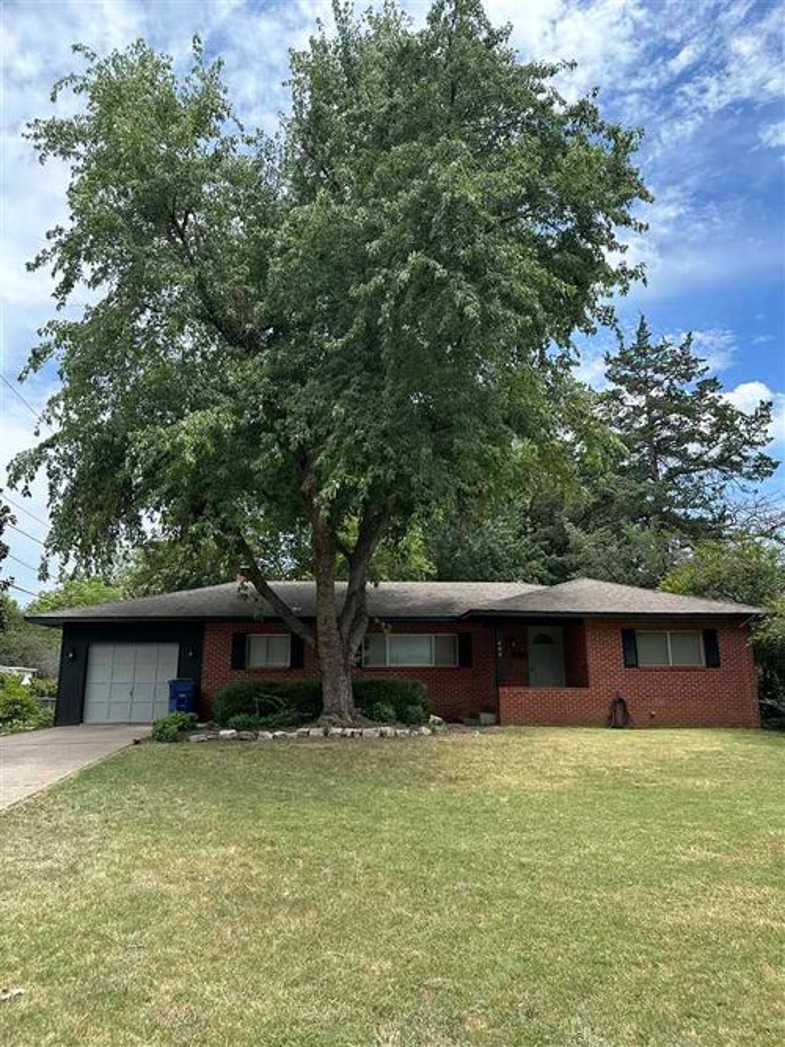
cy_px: 524
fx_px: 726
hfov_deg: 56.8
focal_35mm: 24
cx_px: 392
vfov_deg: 71.6
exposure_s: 1/1845
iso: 80
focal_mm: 6.86
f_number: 1.78
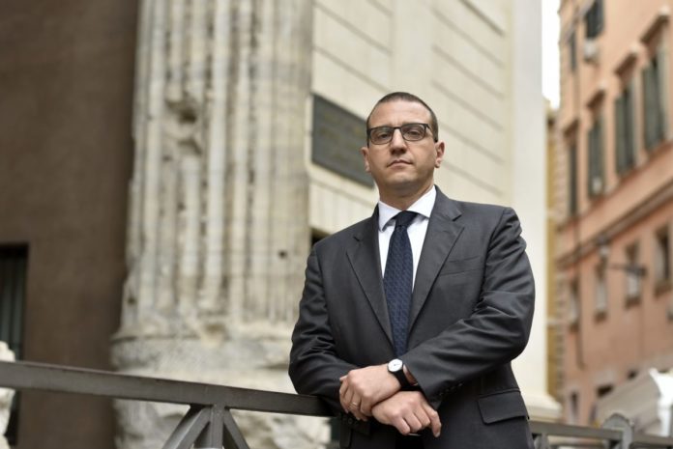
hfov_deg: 28.8
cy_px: 224
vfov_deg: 19.5
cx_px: 336
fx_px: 1309
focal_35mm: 70
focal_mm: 70
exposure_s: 1/640
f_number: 3.5
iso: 250
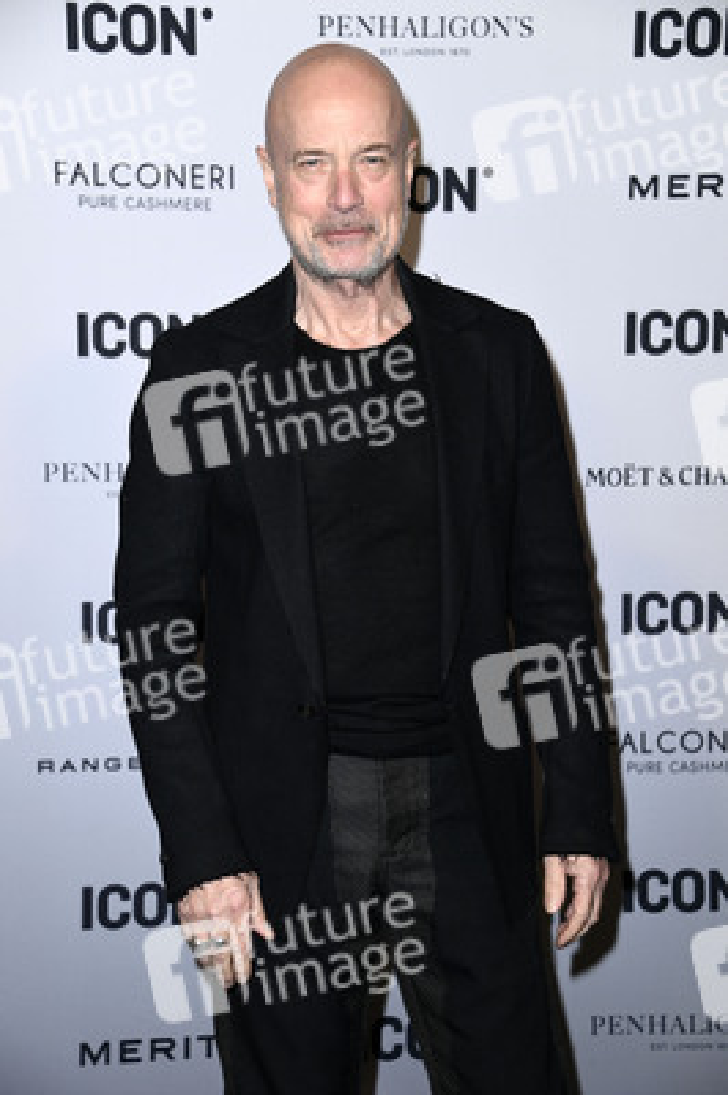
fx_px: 2583
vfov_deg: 23.9
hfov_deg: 16.0
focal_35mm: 85
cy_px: 548
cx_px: 364
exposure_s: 1/250
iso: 1000
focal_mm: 85
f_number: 5.6
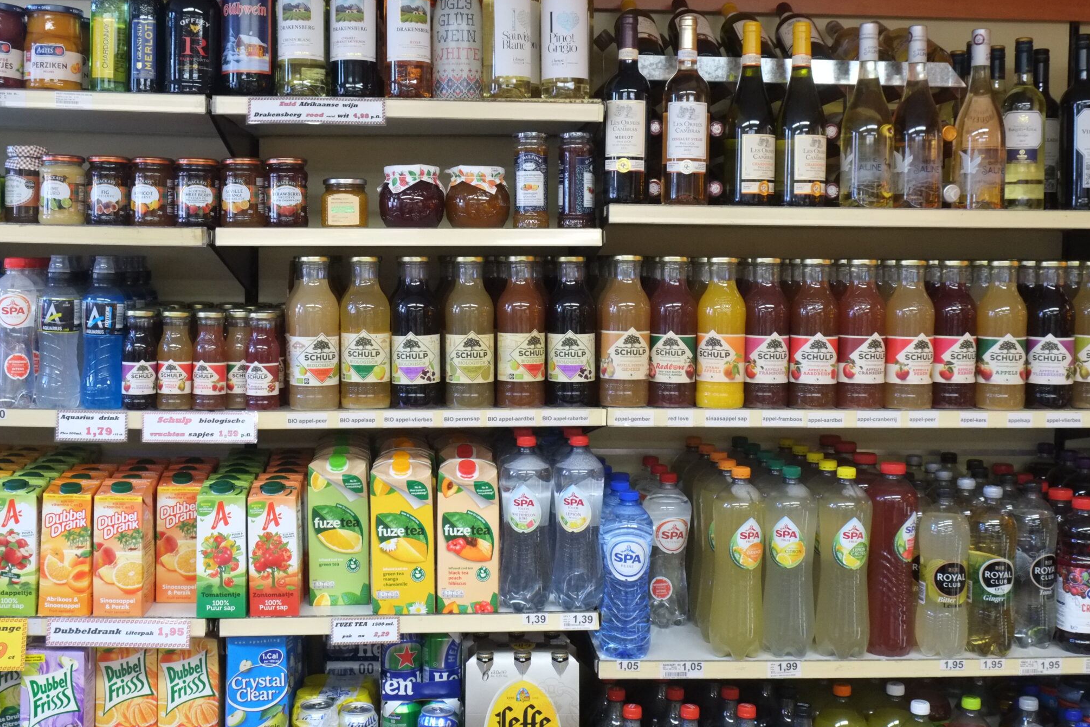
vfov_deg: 31.9
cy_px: 318
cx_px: 514
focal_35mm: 42
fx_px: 1272
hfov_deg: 46.4
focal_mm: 22.3
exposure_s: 1/52
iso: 3200
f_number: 5.6
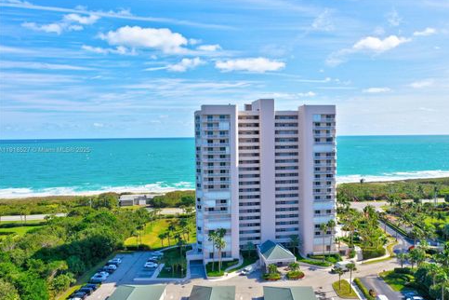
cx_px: 230
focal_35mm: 29
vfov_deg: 45.0
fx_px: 362
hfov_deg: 63.7
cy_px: 150
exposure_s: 1/320
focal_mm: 10.3
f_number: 8
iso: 100
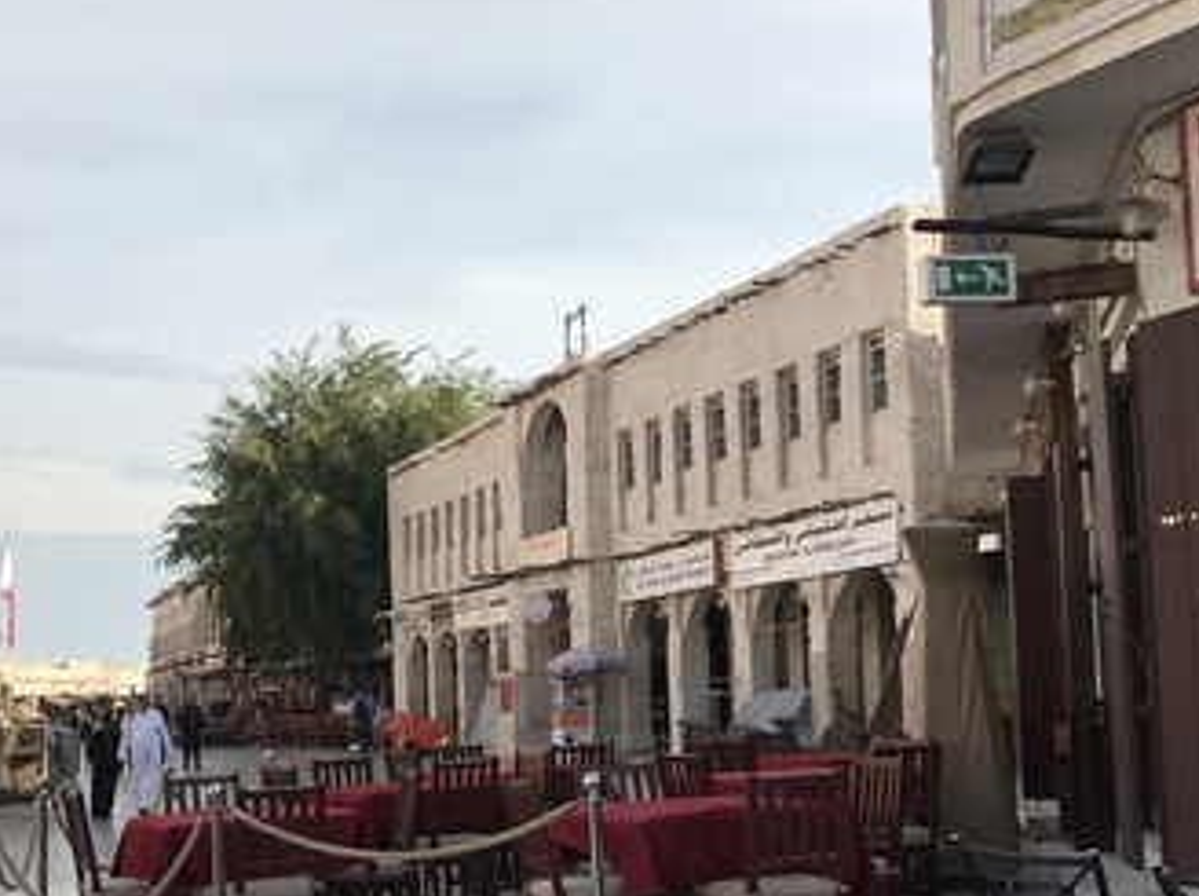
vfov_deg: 30.5
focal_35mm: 47
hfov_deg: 39.8
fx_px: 1626
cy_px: 611
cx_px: 355
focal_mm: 3.99
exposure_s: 1/2128
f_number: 1.8
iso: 20
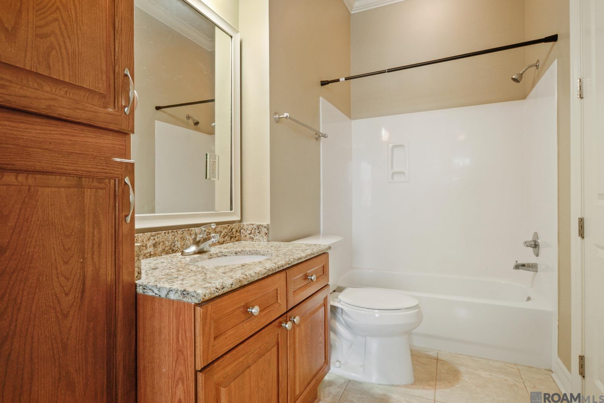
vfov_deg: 67.4
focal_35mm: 18
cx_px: 302
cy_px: 202
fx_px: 302
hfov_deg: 90.0
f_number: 11
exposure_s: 1/8
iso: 800
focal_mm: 18
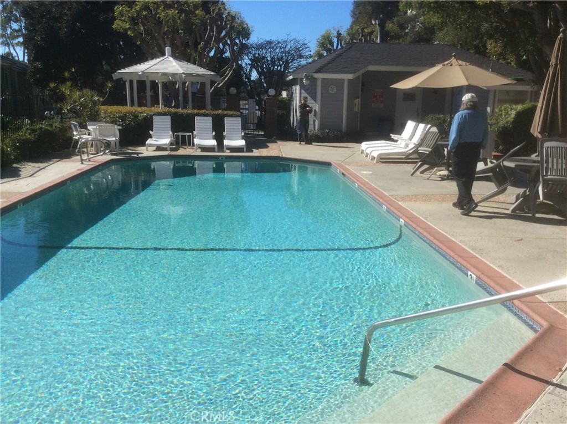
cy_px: 212
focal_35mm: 32
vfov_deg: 44.1
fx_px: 523
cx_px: 284
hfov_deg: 56.9
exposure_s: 1/2288
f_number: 2.4
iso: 32
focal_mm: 3.3
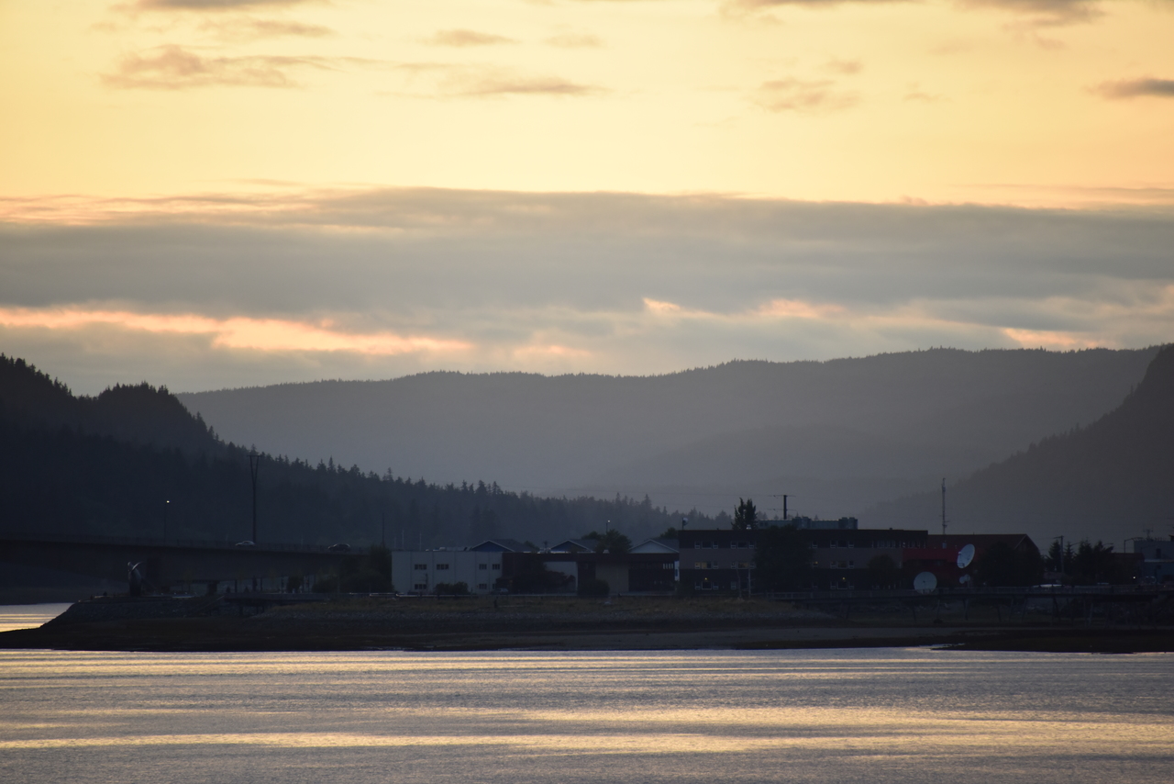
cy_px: 392
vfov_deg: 4.6
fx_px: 9785
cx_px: 587
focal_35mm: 300
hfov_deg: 6.9
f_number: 5.6
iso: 1000
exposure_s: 1/640
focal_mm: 300
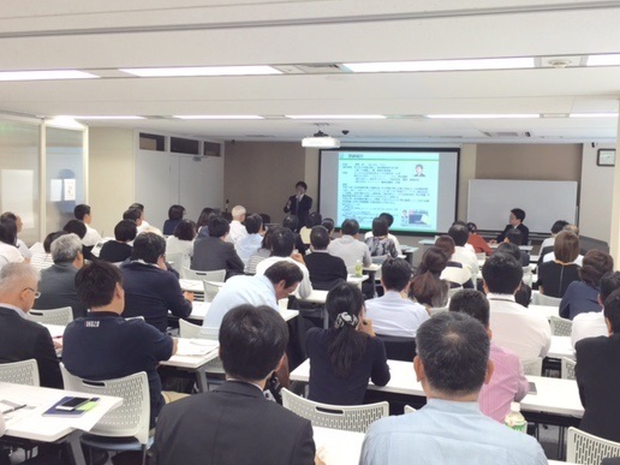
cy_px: 232
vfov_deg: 39.7
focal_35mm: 36
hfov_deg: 51.3
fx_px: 645
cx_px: 326
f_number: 2.2
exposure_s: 1/50
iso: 32
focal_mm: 4.15
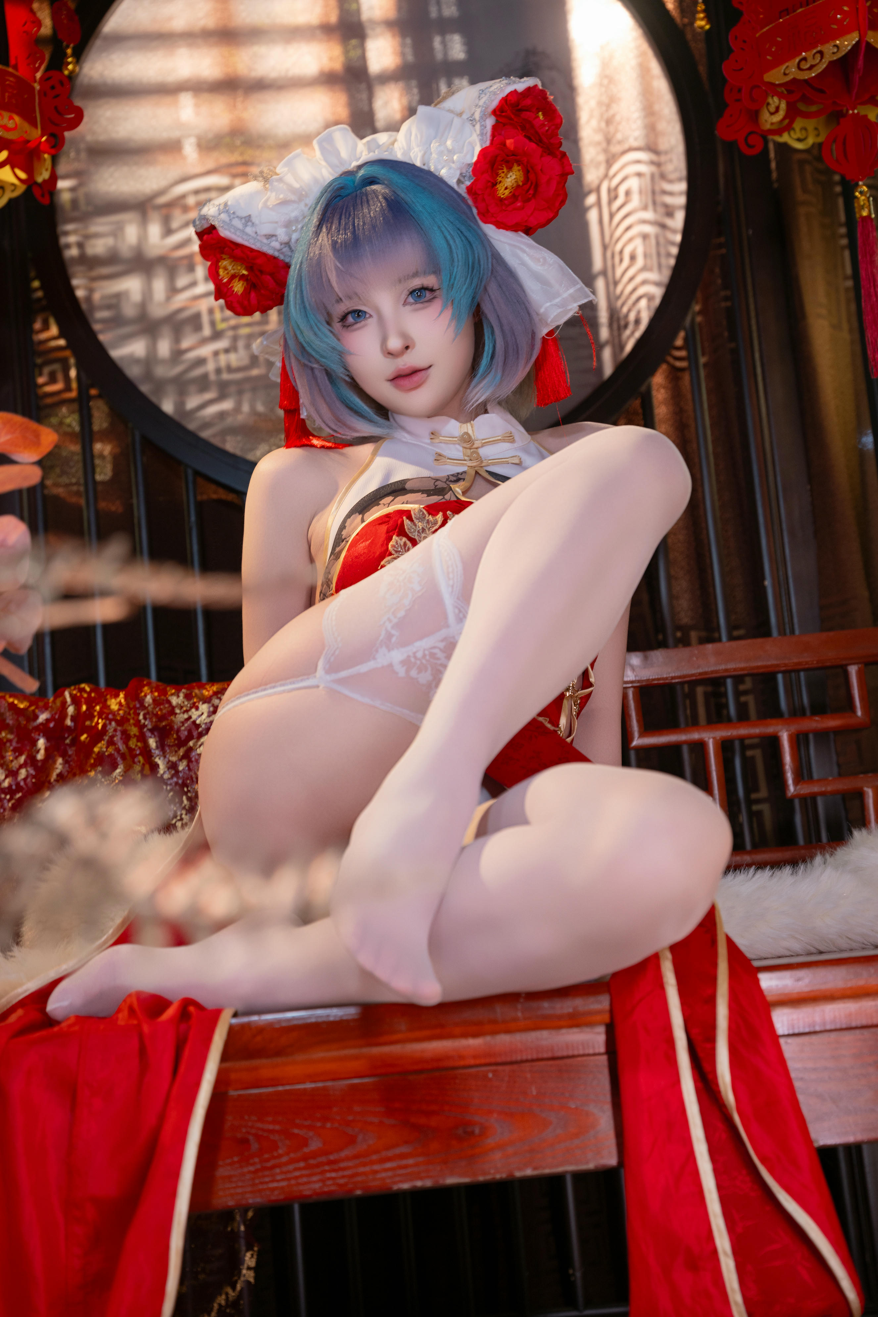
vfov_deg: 35.9
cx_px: 439
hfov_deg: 24.4
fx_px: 2030
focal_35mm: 56
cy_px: 658
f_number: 4
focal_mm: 55.5
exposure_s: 1/60
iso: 500
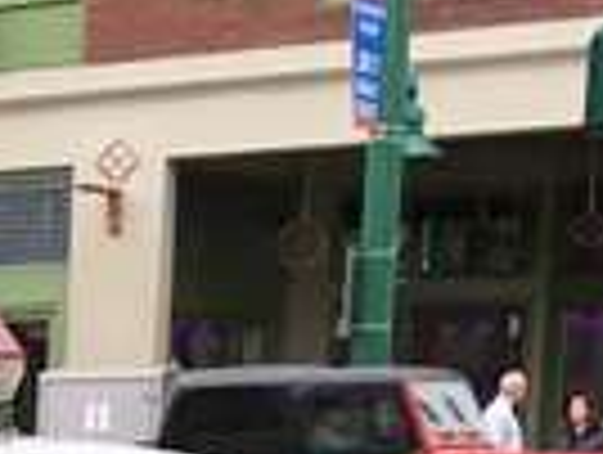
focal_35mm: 173
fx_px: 3019
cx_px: -765
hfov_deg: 10.2
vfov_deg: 8.0
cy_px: 1056
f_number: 2.2
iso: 25
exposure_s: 1/30
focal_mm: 4.15
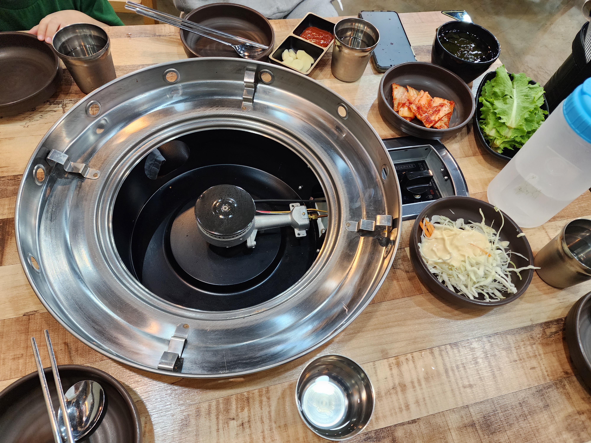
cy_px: 222
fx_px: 393
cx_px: 296
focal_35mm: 23
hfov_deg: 73.9
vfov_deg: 58.9
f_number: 1.8
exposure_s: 1/120
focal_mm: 6.4
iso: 400
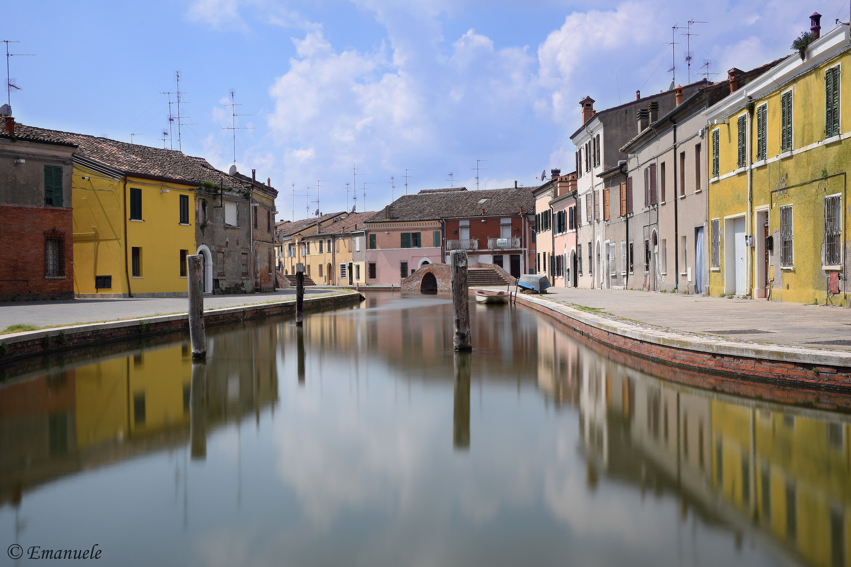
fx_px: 1028
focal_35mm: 44
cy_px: 284
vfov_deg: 30.8
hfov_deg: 45.0
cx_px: 426
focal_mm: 29
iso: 100
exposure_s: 8
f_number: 14
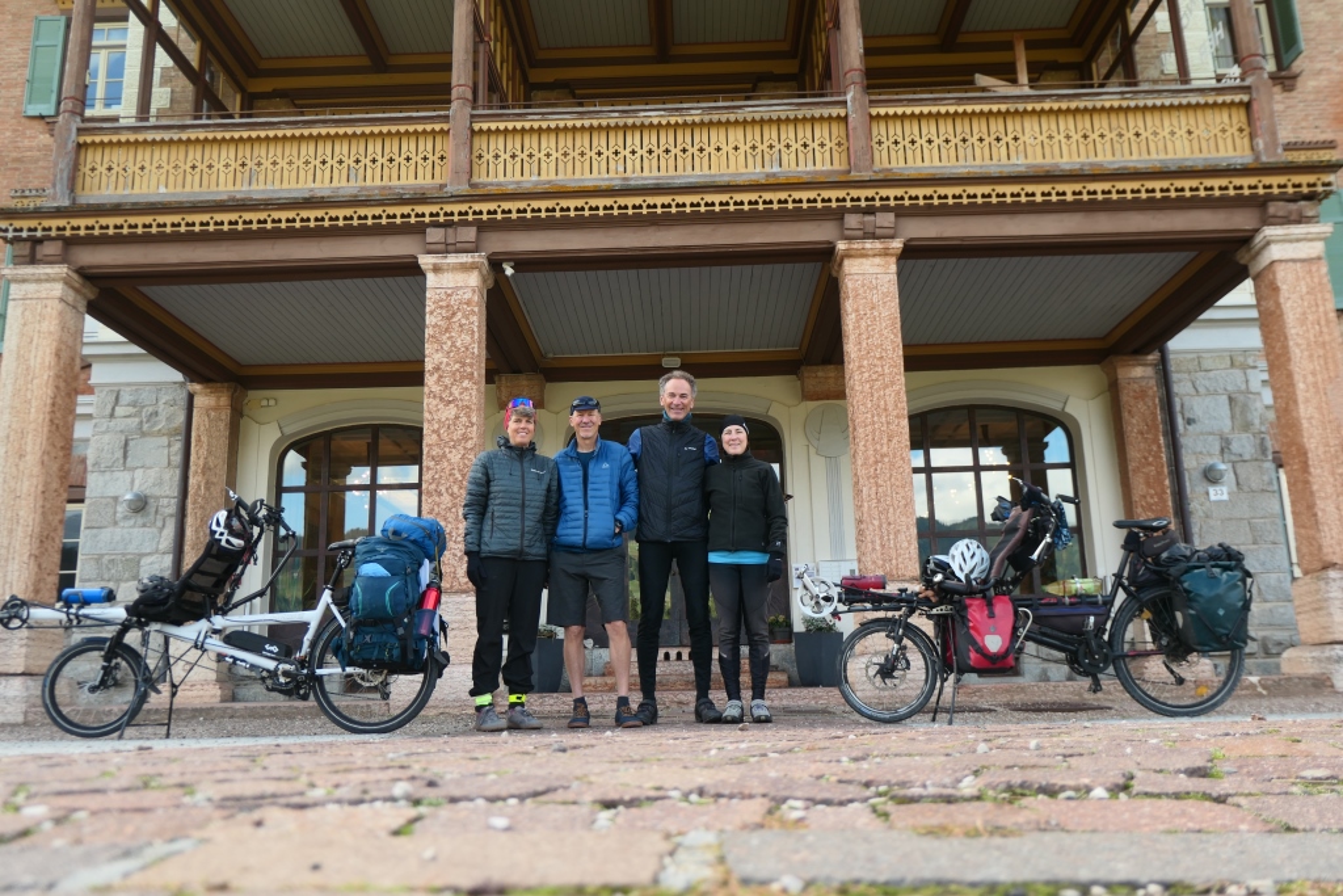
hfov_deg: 63.7
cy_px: 448
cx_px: 672
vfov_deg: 45.0
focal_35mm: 29
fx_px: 1082
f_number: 3.5
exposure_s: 1/200
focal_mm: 10.8
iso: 125
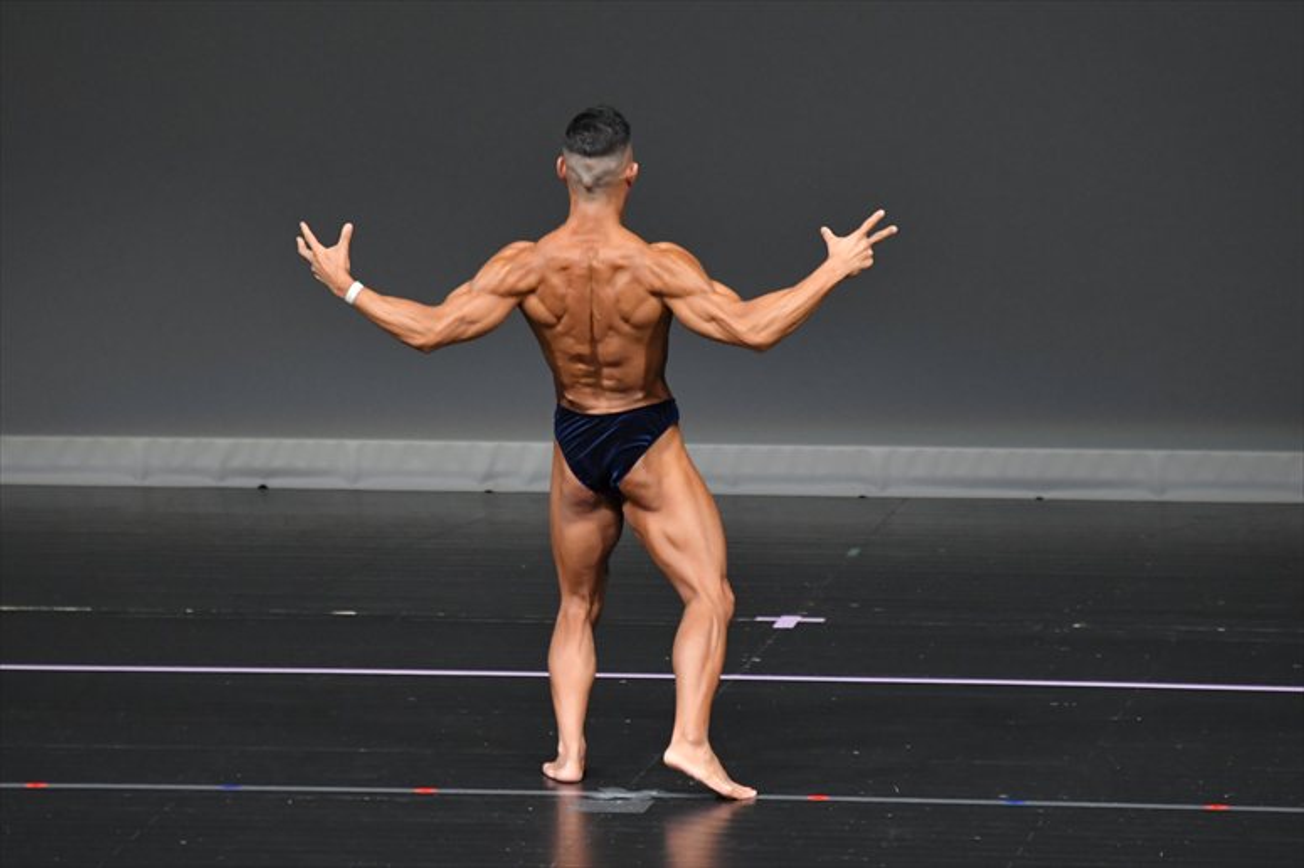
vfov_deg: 3.7
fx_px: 13577
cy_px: 434
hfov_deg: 5.5
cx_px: 652
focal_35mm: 375
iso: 4000
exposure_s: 1/400
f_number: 5.6
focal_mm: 250
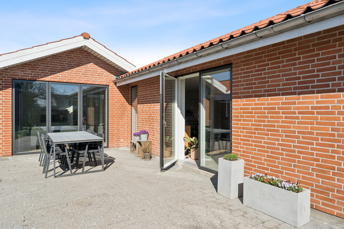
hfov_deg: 73.7
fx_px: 229
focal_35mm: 24
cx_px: 172
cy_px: 114
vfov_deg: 53.1
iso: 800
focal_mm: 24
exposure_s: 1/3200
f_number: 7.1
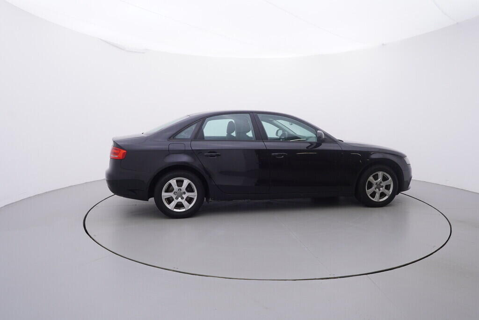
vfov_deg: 56.2
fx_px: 300
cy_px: 160
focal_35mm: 22
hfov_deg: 77.3
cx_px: 240
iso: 200
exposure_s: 1/80
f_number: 5
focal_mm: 15
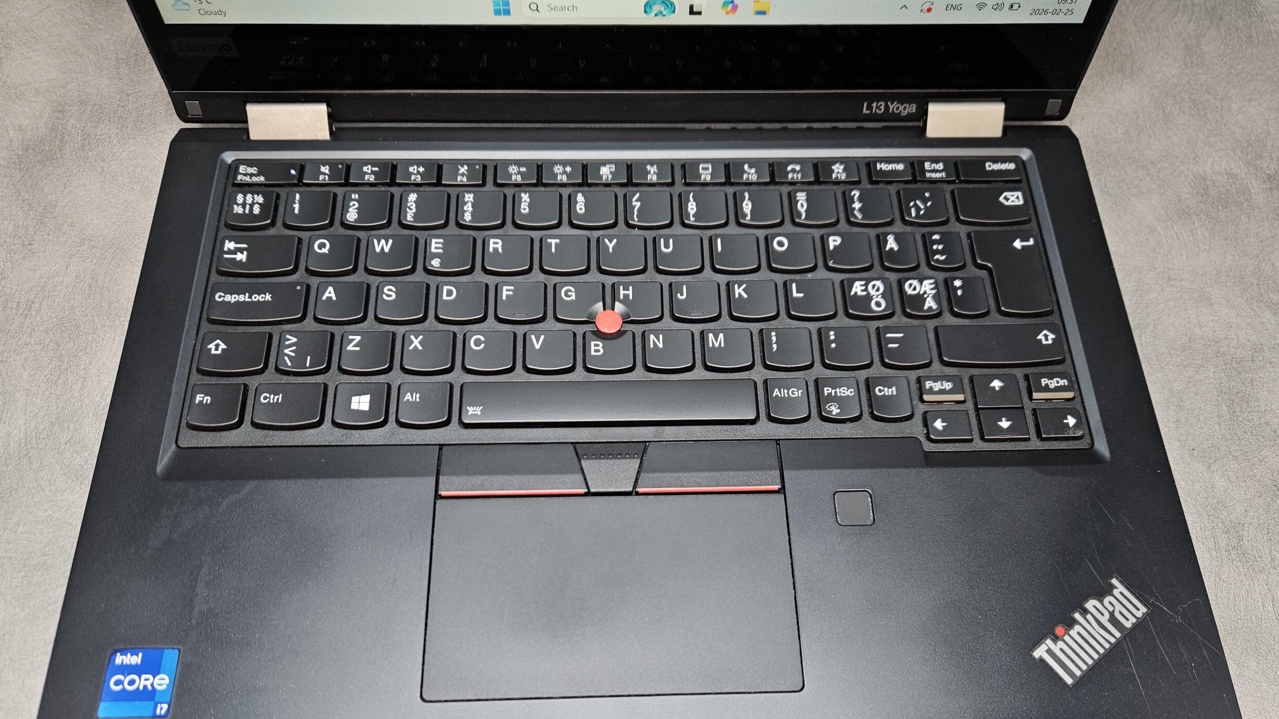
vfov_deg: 43.9
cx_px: 649
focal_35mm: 26
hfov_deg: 71.9
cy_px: 467
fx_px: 882
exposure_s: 1/100
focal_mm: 5.4
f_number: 1.8
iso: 200
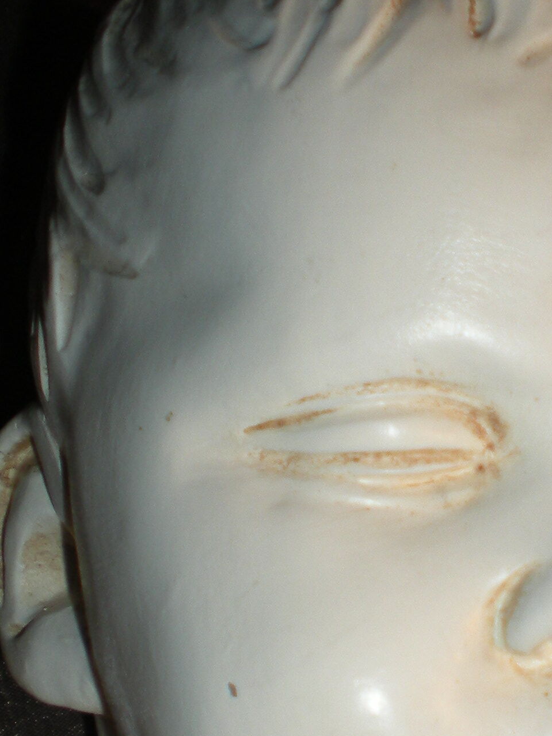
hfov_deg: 14.9
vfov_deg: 20.0
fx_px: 2063
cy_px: 587
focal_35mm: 97
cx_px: 584
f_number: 3.1
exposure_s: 1/30
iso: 64
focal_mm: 6.3
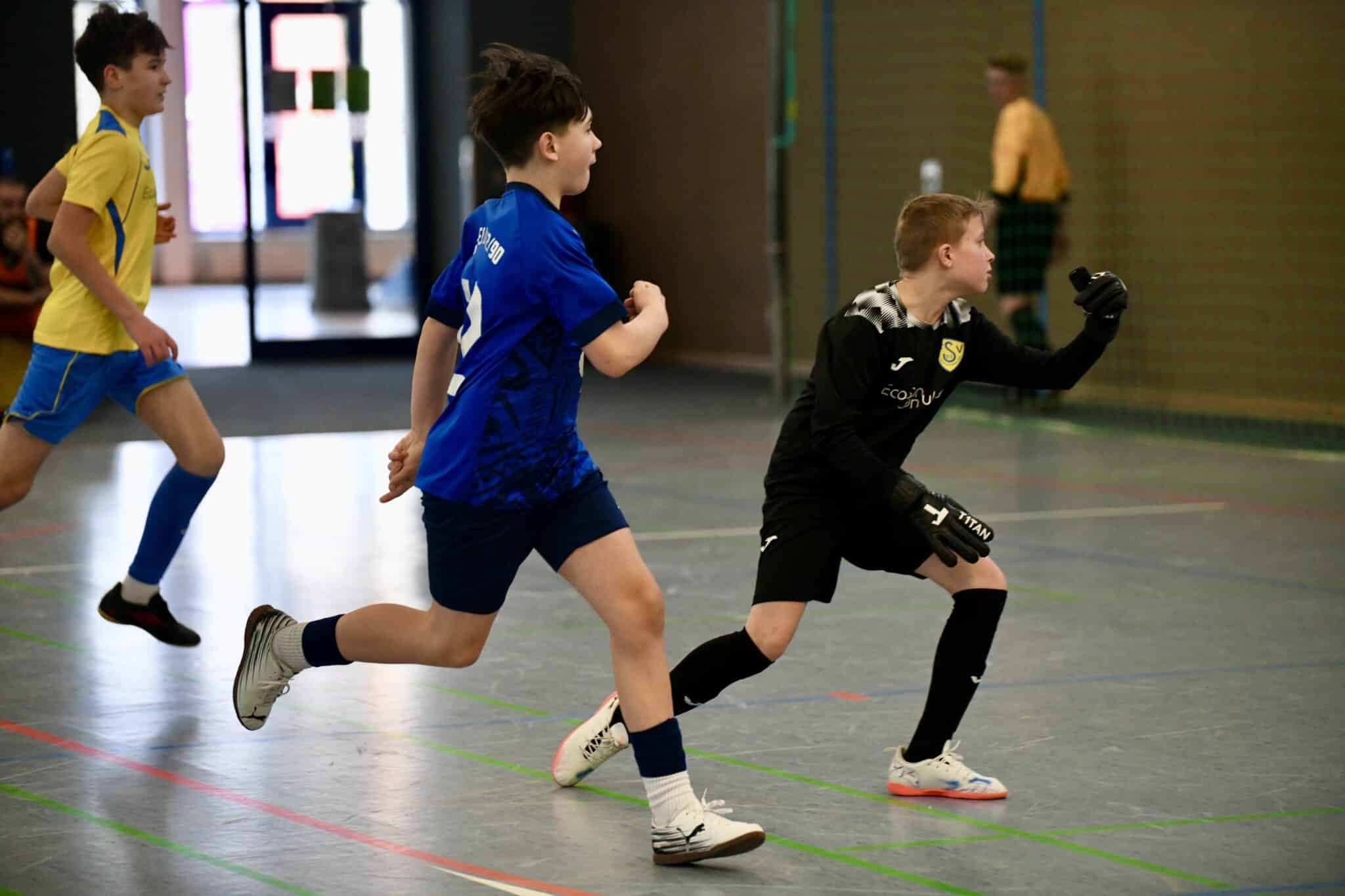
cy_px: 448
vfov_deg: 11.0
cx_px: 672
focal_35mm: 125
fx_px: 4669
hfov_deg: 16.4
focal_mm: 125
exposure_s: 1/1250
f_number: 2.8
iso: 5000
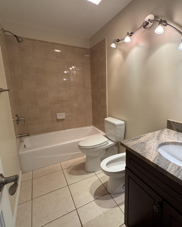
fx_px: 128
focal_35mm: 19
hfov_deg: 69.2
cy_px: 113
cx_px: 118
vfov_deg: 83.3
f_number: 2.2
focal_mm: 2.22
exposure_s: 1/120
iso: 250
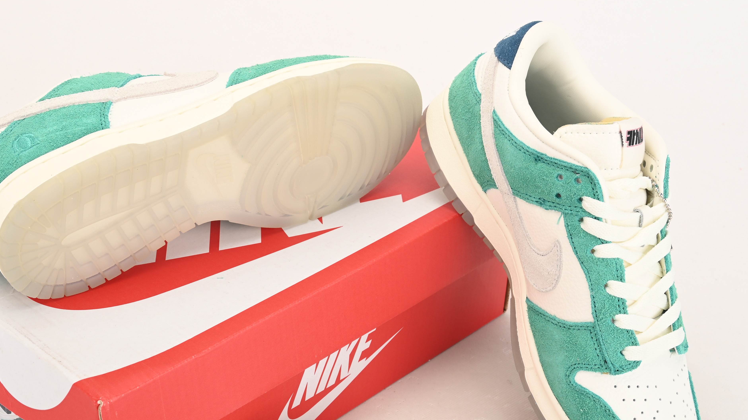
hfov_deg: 33.7
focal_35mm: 62
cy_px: 257
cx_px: 296
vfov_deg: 19.4
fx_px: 1230
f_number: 11
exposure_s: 1/200
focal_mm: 37
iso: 100
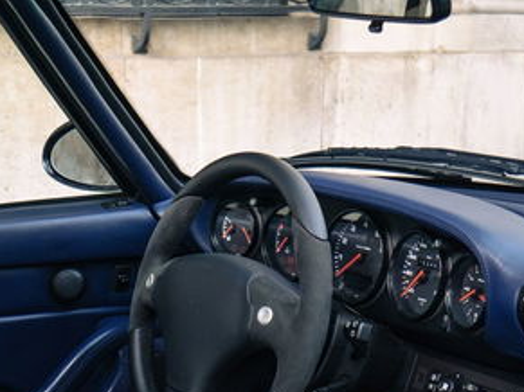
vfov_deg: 19.1
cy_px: 430
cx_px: 158
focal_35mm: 74
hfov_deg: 26.1
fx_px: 1120
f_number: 4
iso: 400
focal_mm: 14
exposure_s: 1/160
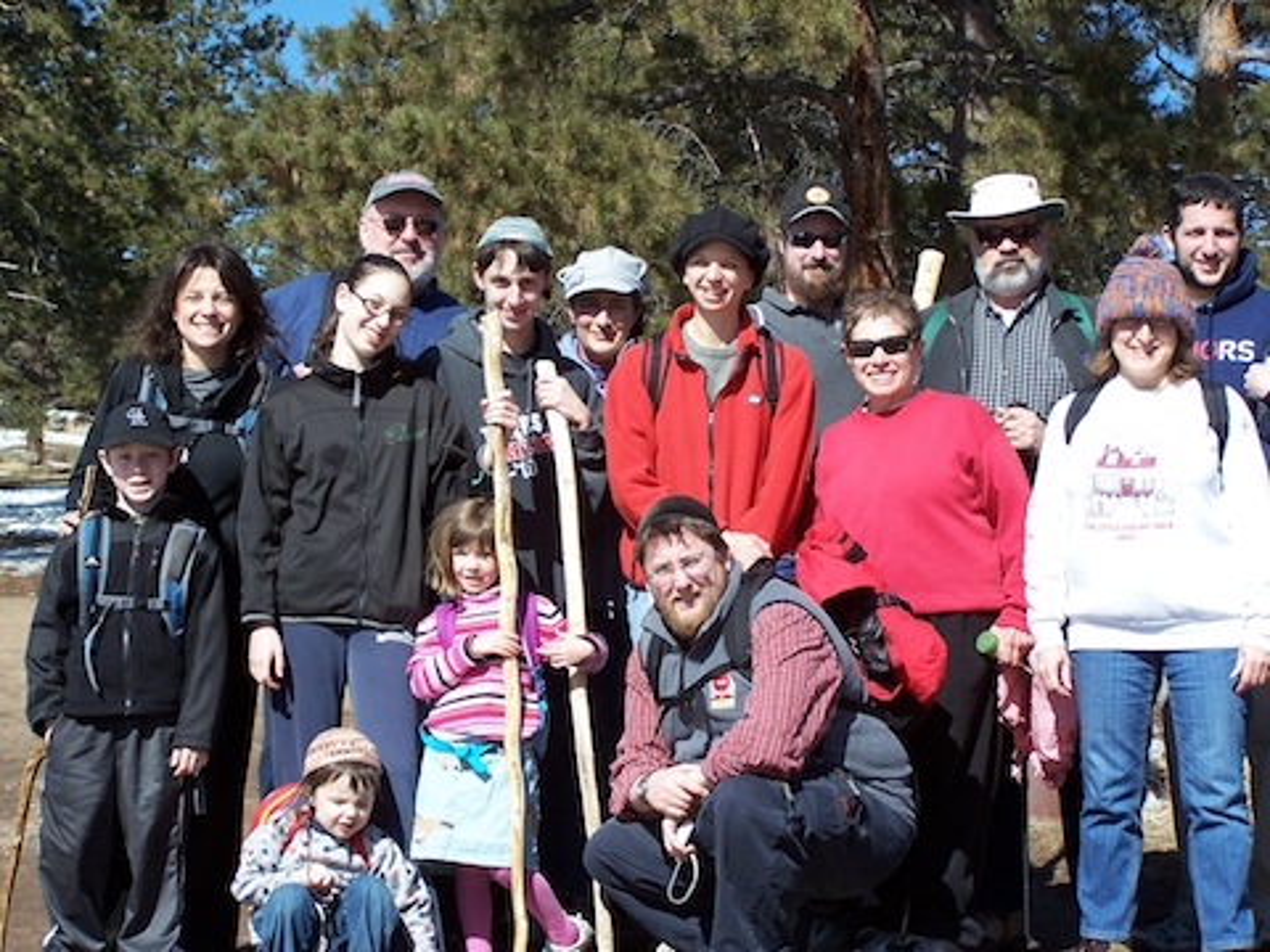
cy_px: 476
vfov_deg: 18.0
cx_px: 635
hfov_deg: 23.8
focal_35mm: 82
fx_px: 3008
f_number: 3.2
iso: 80
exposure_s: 1/1000
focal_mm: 13.7
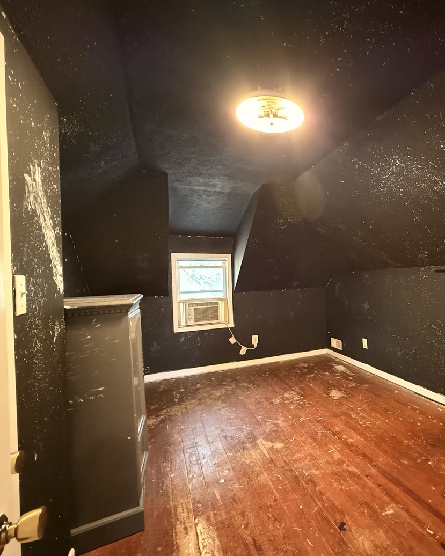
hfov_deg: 67.0
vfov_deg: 83.3
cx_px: 326
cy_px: 280
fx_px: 313
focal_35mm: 19
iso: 1600
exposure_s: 1/30
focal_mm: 2.22
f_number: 2.2
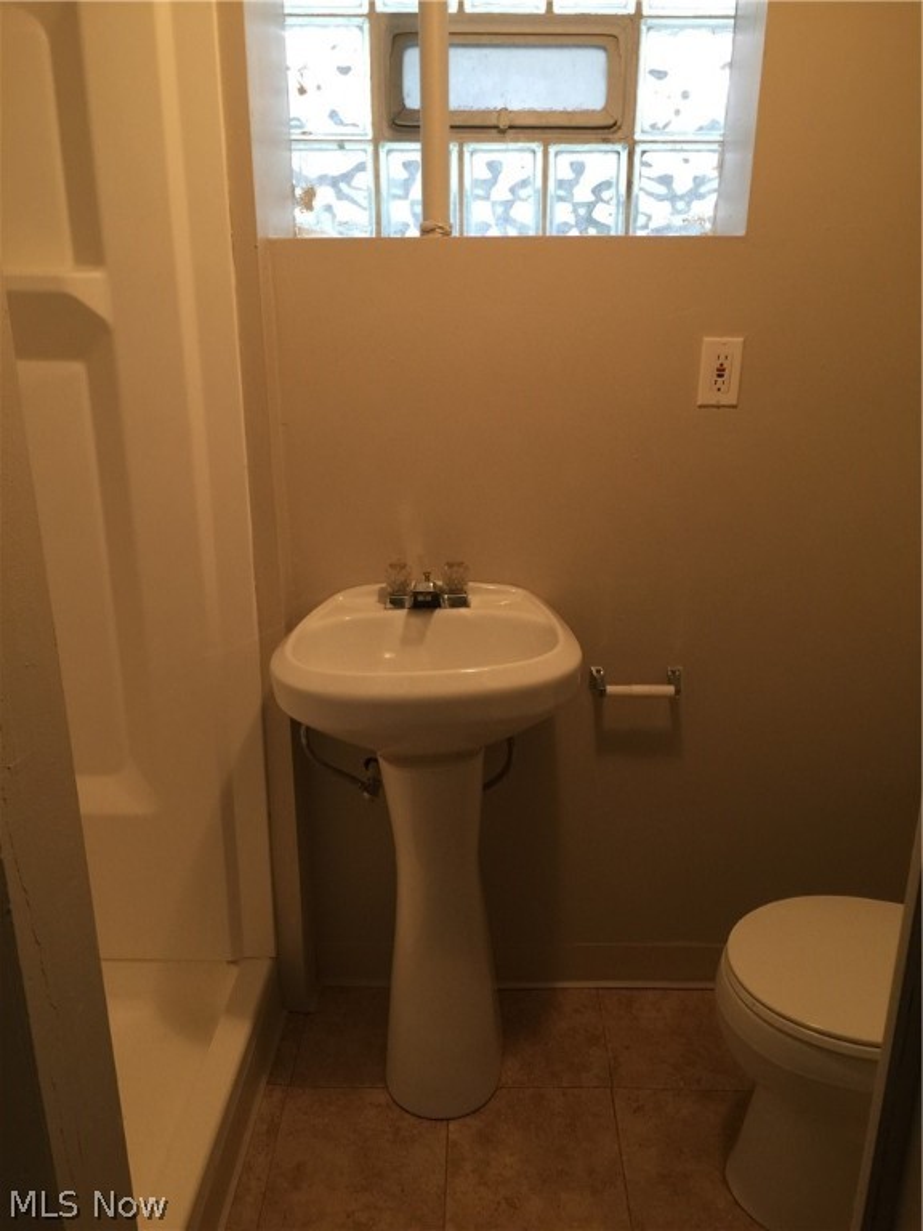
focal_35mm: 29
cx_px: 462
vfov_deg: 61.7
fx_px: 1031
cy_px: 616
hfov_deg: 48.2
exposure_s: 1/15
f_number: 2.2
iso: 64
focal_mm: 4.15
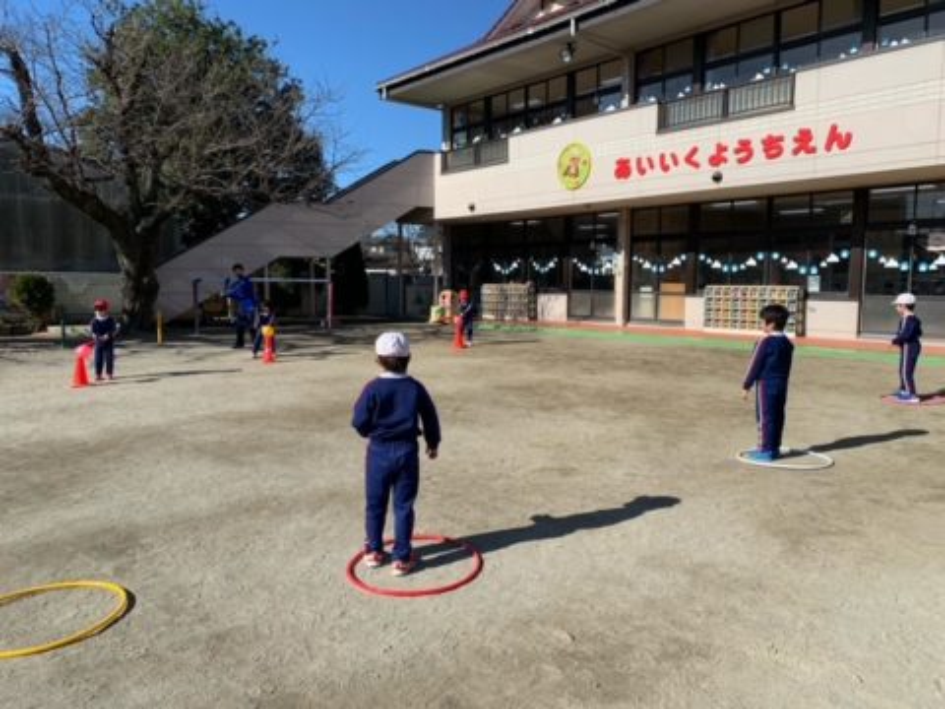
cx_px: 472
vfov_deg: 53.1
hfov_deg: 67.3
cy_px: 354
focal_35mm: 26
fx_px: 710
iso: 25
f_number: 1.8
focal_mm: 4.25
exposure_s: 1/2481
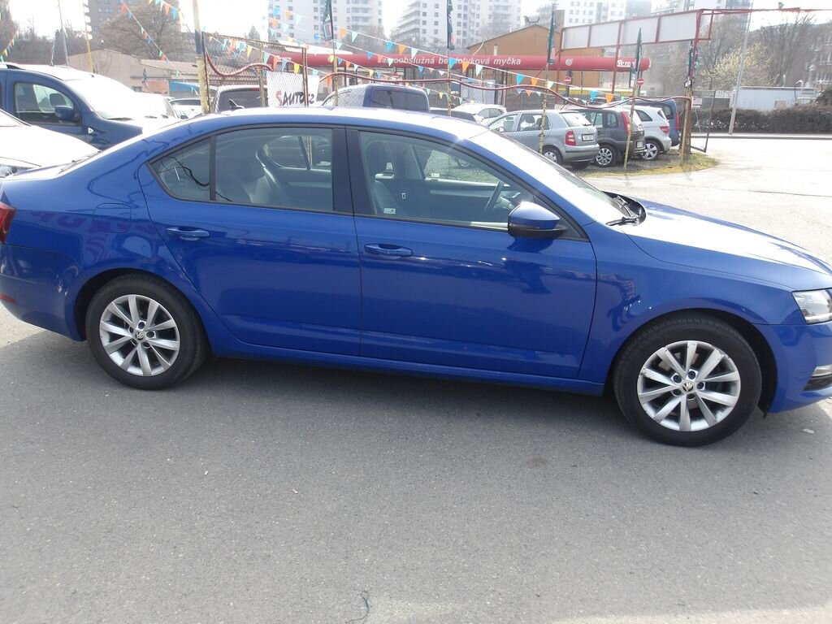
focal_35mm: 27
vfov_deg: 51.4
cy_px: 312
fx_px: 649
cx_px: 416
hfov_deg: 65.3
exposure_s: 1/372
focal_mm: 4.9
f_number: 3
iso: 100
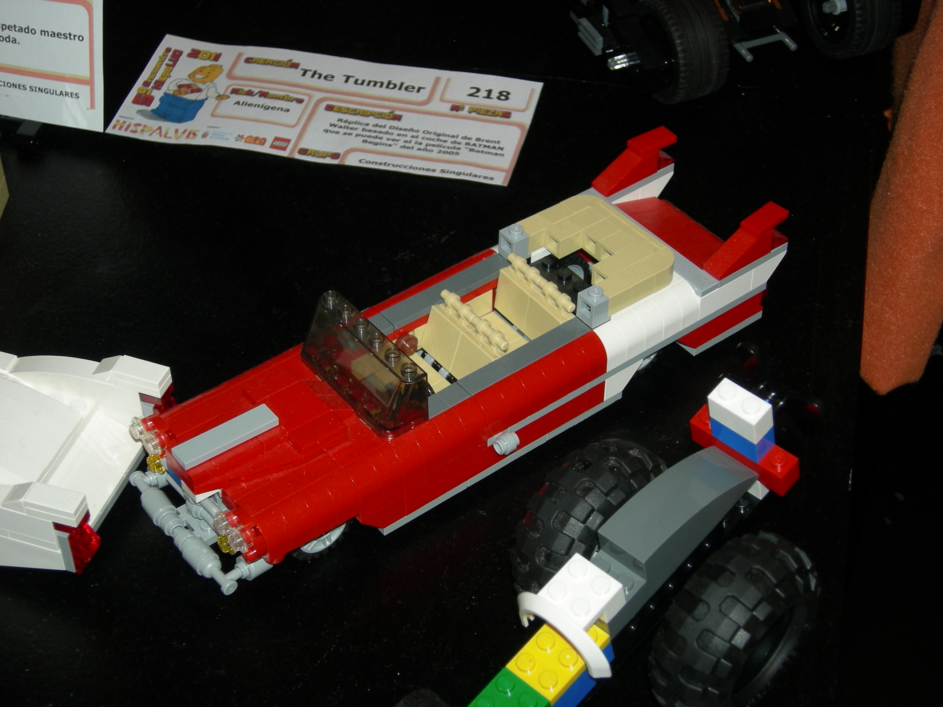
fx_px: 1798
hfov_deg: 29.4
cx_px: 472
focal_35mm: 66
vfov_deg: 22.3
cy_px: 354
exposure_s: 1/60.1
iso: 64
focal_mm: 13.7
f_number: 3.5
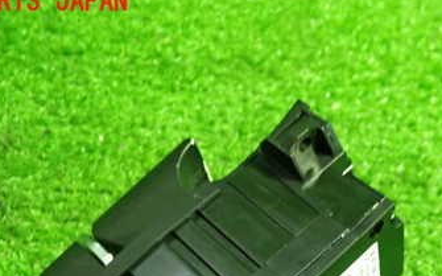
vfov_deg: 21.8
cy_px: 283
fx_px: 686
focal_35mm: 57
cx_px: 284
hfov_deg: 35.4
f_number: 2.3
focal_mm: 5.4
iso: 640
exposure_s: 1/30
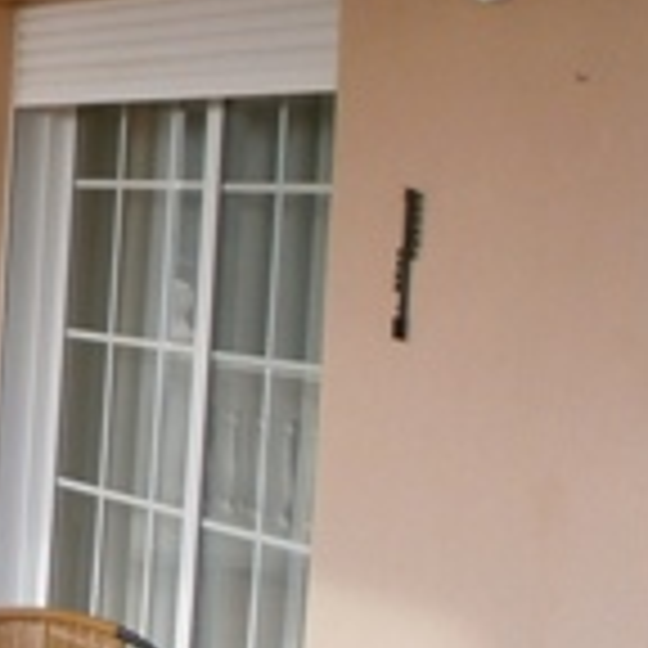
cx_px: -603
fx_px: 2245
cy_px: 261
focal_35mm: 106
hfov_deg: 14.1
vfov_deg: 16.4
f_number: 2.9
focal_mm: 4.8
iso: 100
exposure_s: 1/320
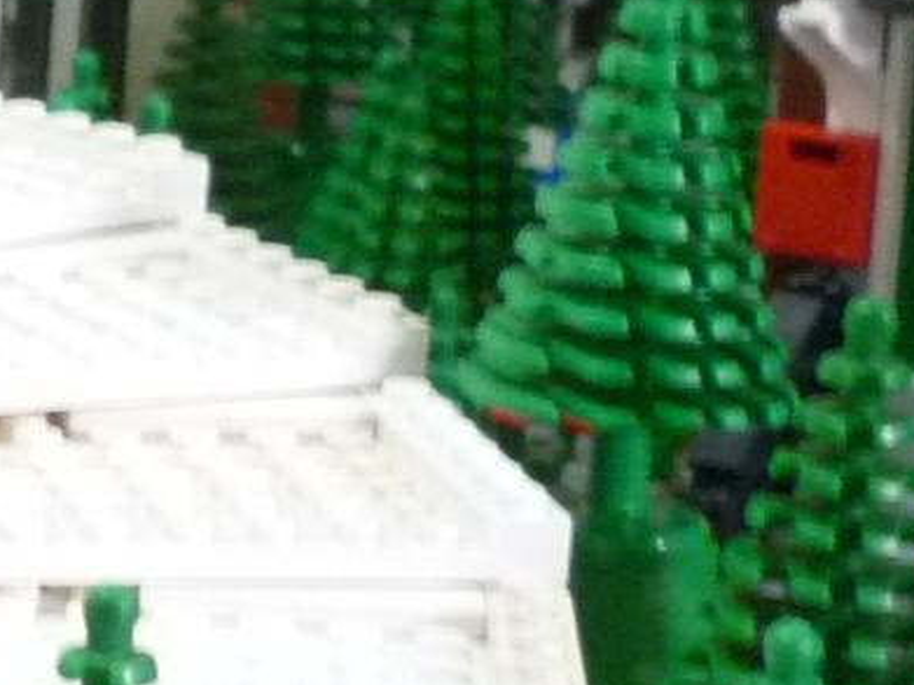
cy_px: 154
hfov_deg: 10.4
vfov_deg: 8.6
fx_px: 4566
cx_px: -1000
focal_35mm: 173
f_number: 2.8
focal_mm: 5.5
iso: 400
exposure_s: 1/8
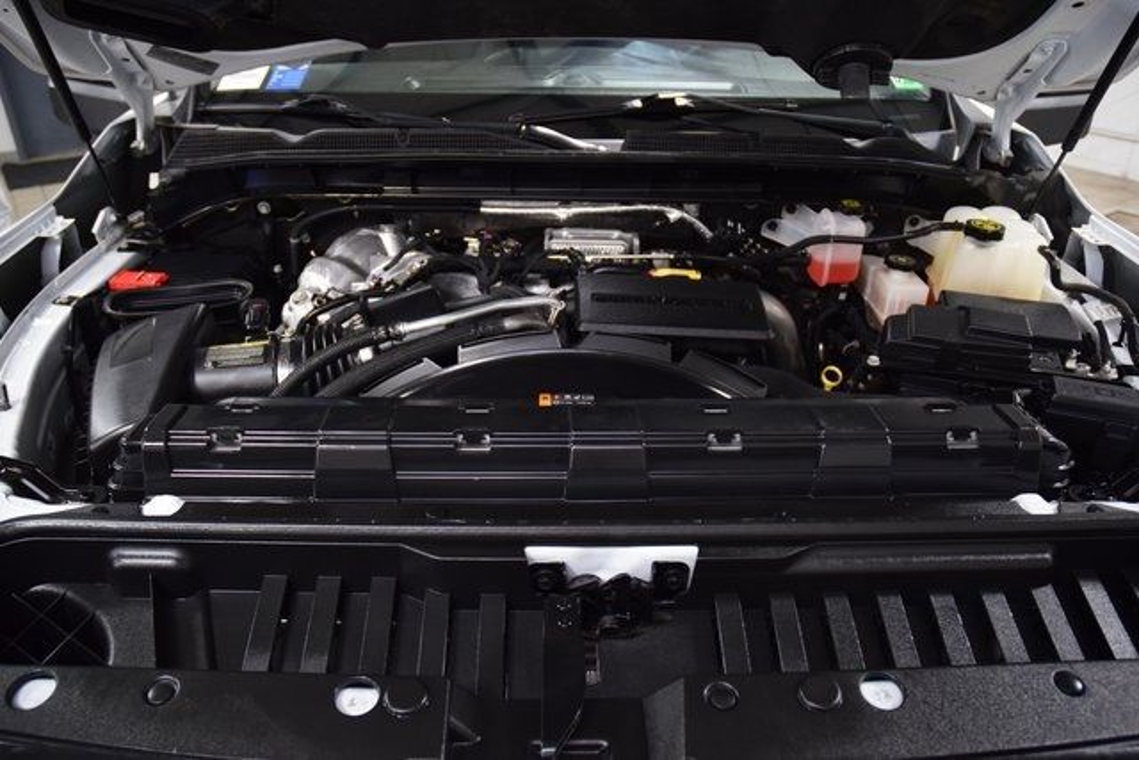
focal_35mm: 27
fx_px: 854
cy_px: 380
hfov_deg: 67.4
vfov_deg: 48.0
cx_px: 570
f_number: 3.5
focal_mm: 18
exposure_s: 1/60
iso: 1600
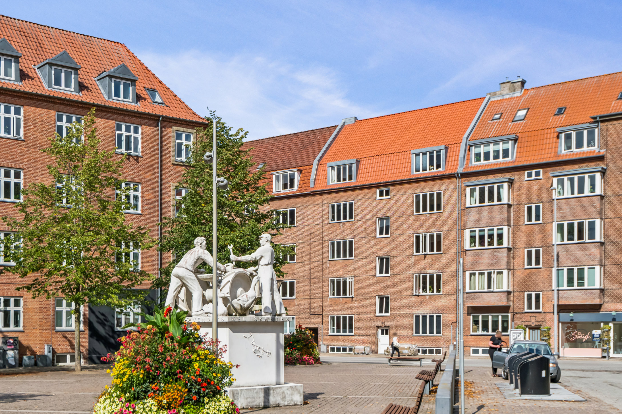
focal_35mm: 48
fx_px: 829
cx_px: 200
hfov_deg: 40.5
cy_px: 190
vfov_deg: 28.1
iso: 500
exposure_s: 1/800
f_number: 11
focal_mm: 35
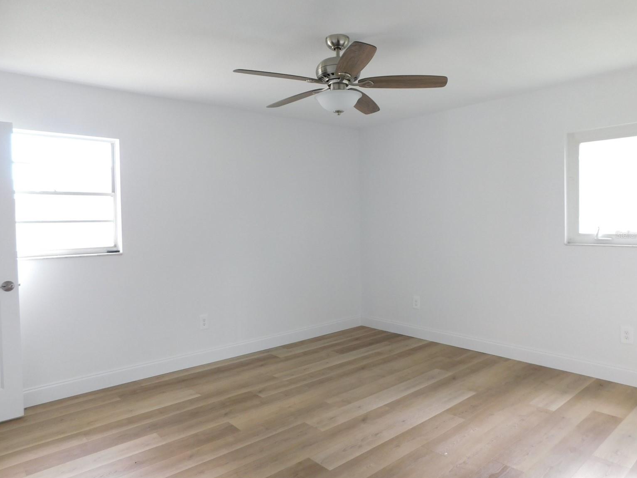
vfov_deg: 56.8
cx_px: 322
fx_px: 442
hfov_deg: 71.6
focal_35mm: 24
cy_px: 234
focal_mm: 4
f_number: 3
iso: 140
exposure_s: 1/30
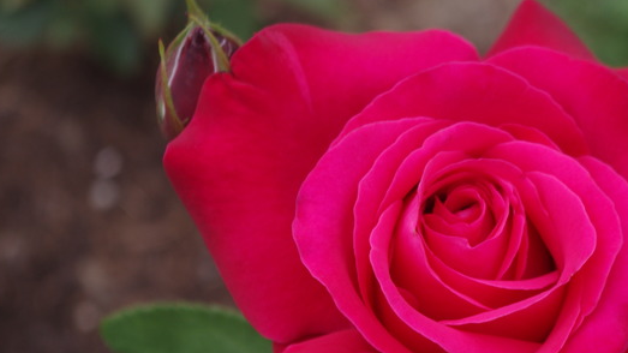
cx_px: 502
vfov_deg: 8.2
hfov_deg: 14.5
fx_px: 2447
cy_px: 270
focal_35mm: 147
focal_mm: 55
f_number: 7.1
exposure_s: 1/100
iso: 200
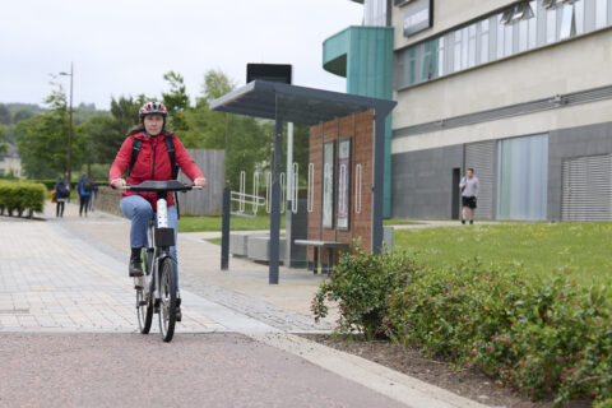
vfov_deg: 11.6
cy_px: 204
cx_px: 306
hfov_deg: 17.3
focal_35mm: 118
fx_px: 2006
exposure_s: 1/4000
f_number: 4
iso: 800
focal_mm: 79
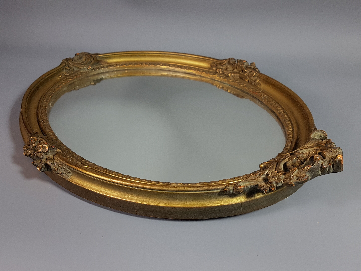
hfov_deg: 67.3
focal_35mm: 26
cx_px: 180
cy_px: 136
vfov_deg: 53.1
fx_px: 271
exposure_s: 1/50
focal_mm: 4.2
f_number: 1.7
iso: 64
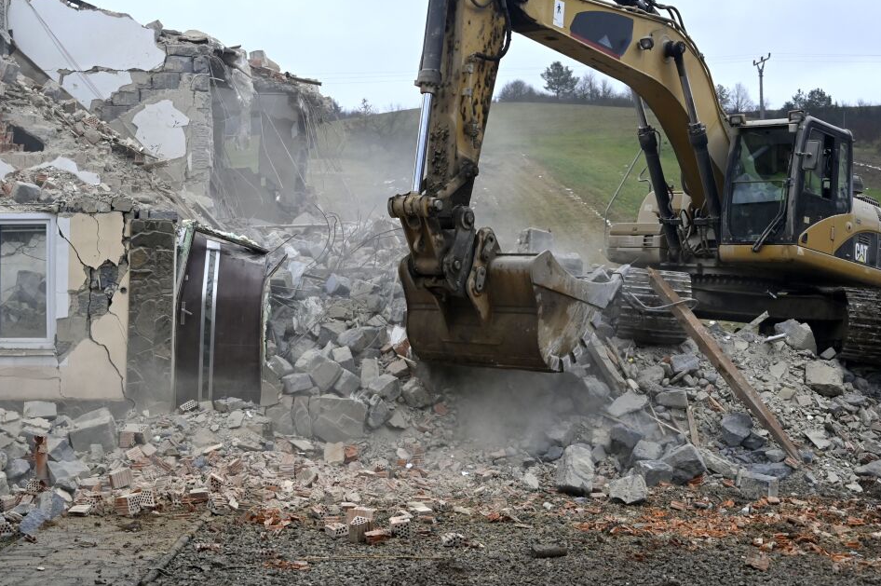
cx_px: 402
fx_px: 1271
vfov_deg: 25.9
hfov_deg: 38.2
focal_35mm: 52
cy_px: 217
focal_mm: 41
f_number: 4
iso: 1600
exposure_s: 1/640
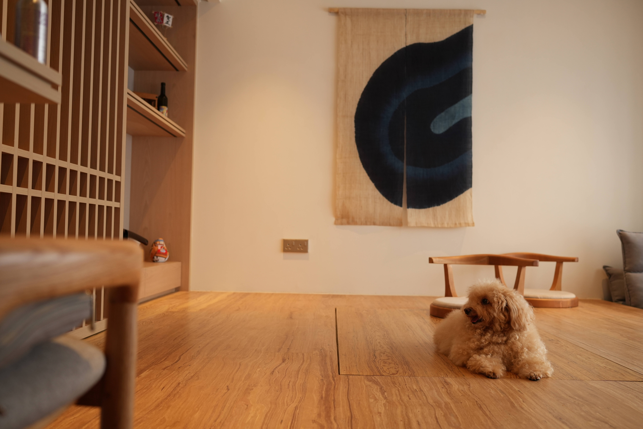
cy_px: 214
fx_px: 625
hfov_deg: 54.4
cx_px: 322
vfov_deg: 37.9
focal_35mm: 35
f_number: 4
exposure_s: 1/40
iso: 500
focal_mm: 35
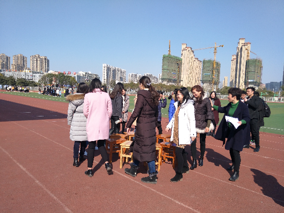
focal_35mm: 22
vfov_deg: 61.1
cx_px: 142
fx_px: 180
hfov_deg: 76.4
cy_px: 106
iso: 50
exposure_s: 1/1135
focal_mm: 3.79
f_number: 2
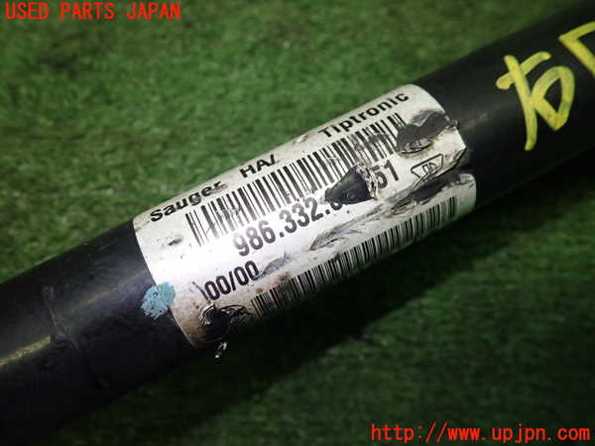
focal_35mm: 30
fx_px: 516
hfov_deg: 60.0
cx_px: 298
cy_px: 223
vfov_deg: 46.8
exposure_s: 1/125
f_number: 2.3
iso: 400
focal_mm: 5.5
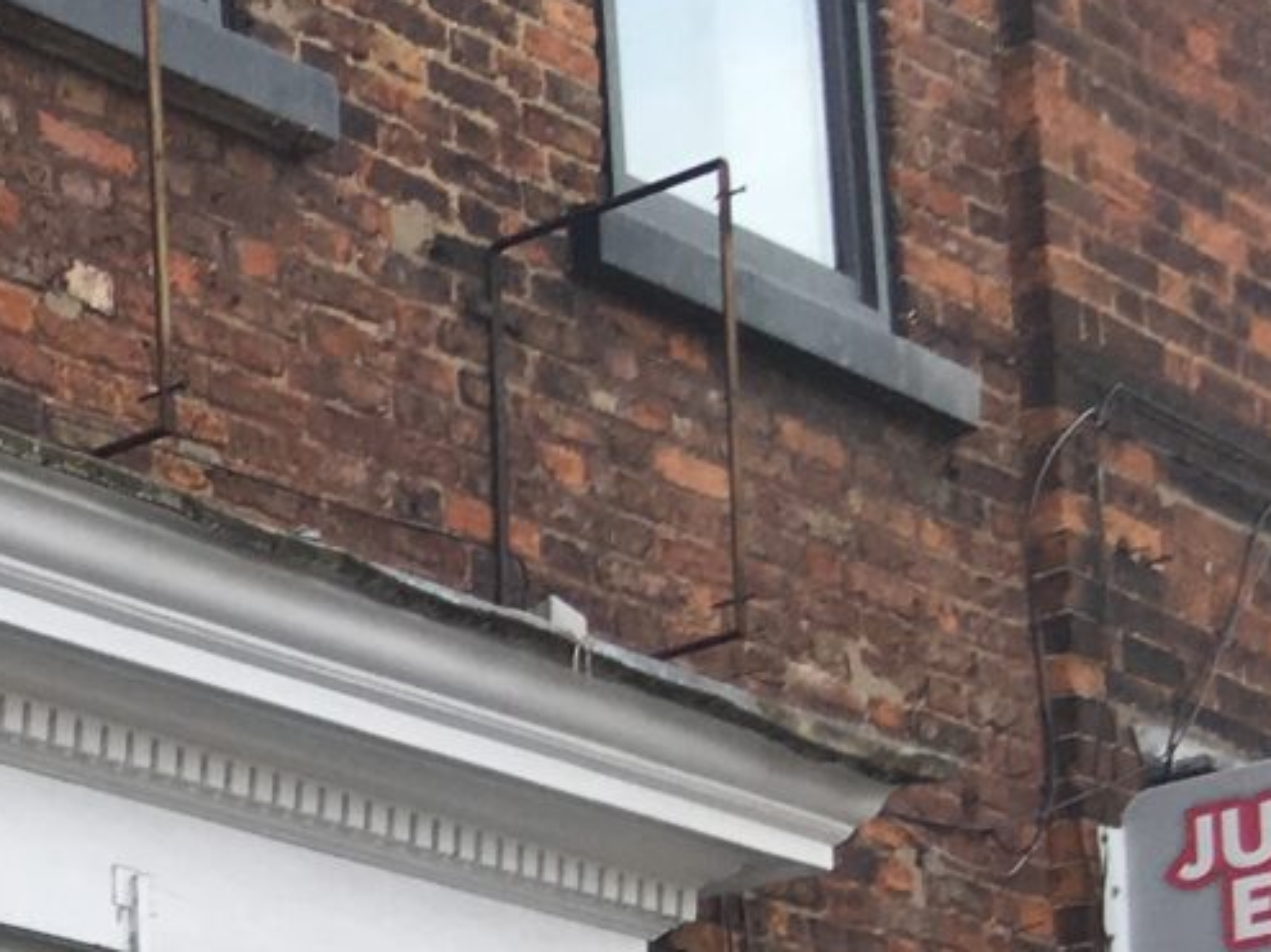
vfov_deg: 11.3
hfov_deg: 13.8
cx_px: -1330
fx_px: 4405
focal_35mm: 120
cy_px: 1794
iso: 25
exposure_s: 1/466
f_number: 2.2
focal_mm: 4.15
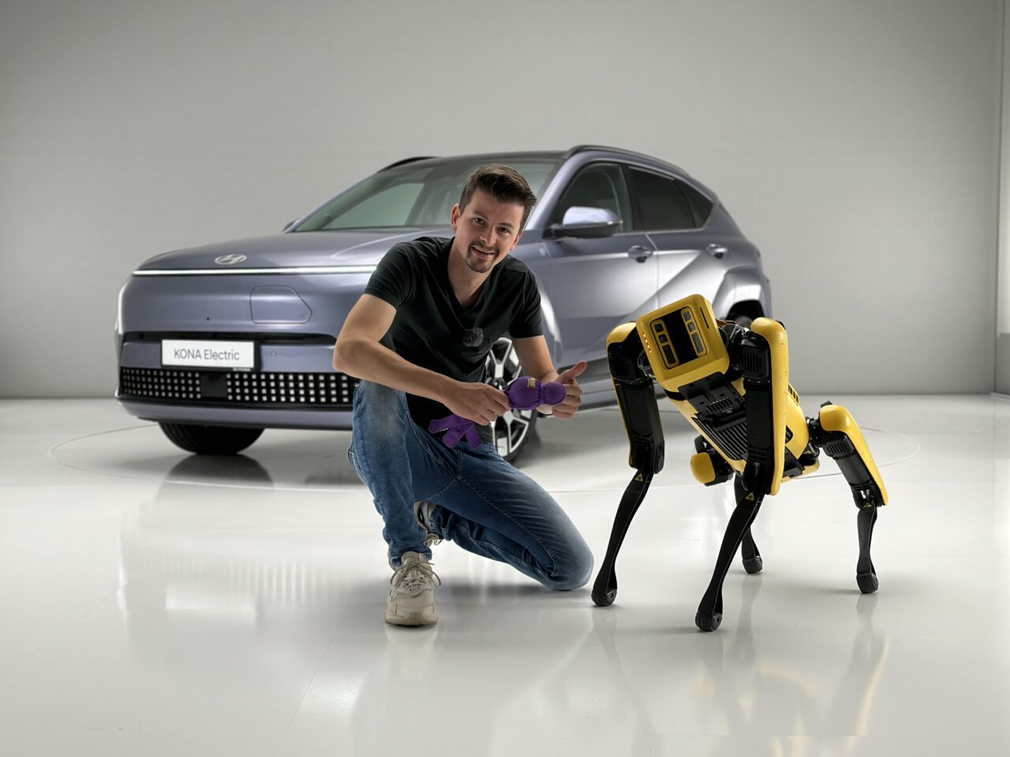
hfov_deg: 39.7
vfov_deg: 30.3
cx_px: 505
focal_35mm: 48
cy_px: 378
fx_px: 1401
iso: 160
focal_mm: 6.86
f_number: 1.78
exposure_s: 1/100
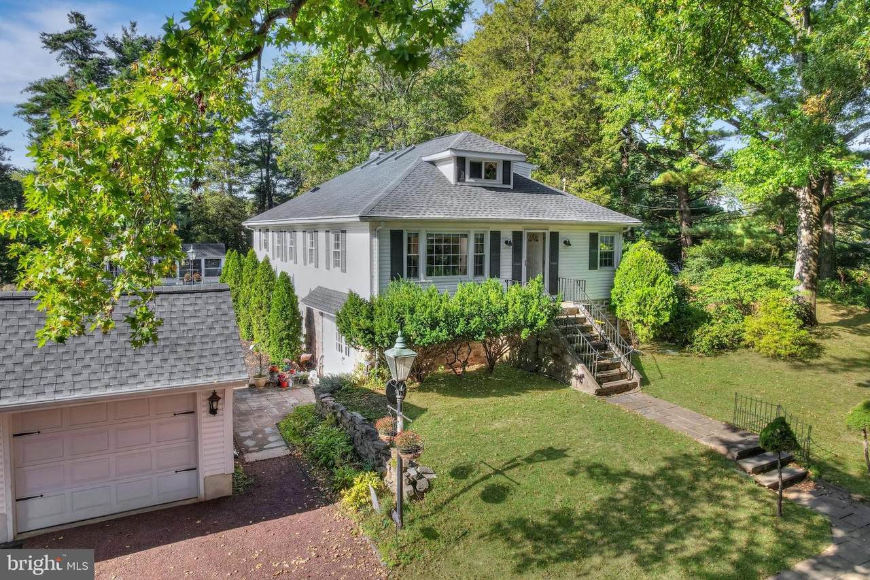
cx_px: 435
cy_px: 290
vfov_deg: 57.2
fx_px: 532
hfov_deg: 78.6
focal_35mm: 22
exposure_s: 1/180
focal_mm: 8.4
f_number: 2.8
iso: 110
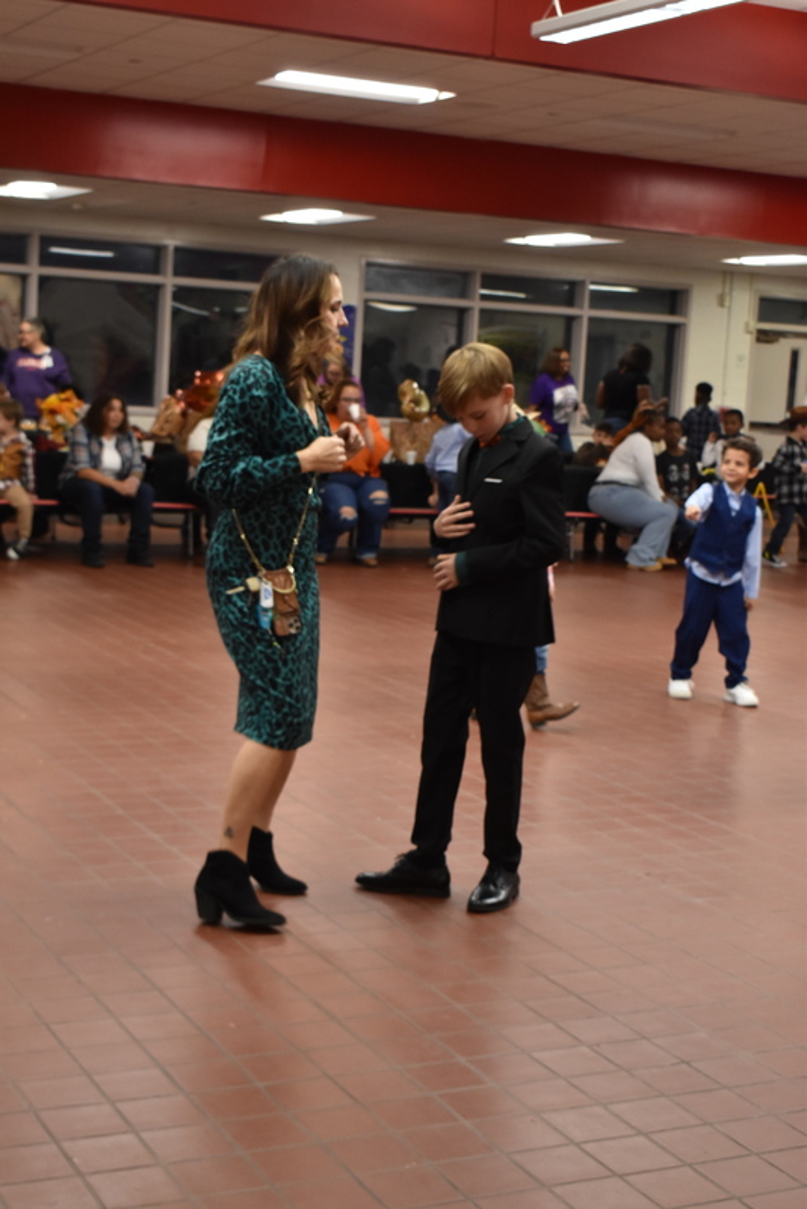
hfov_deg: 23.8
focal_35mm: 57
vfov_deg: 35.0
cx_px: 404
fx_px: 1915
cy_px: 604
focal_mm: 38
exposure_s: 1/60
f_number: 7.1
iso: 1250
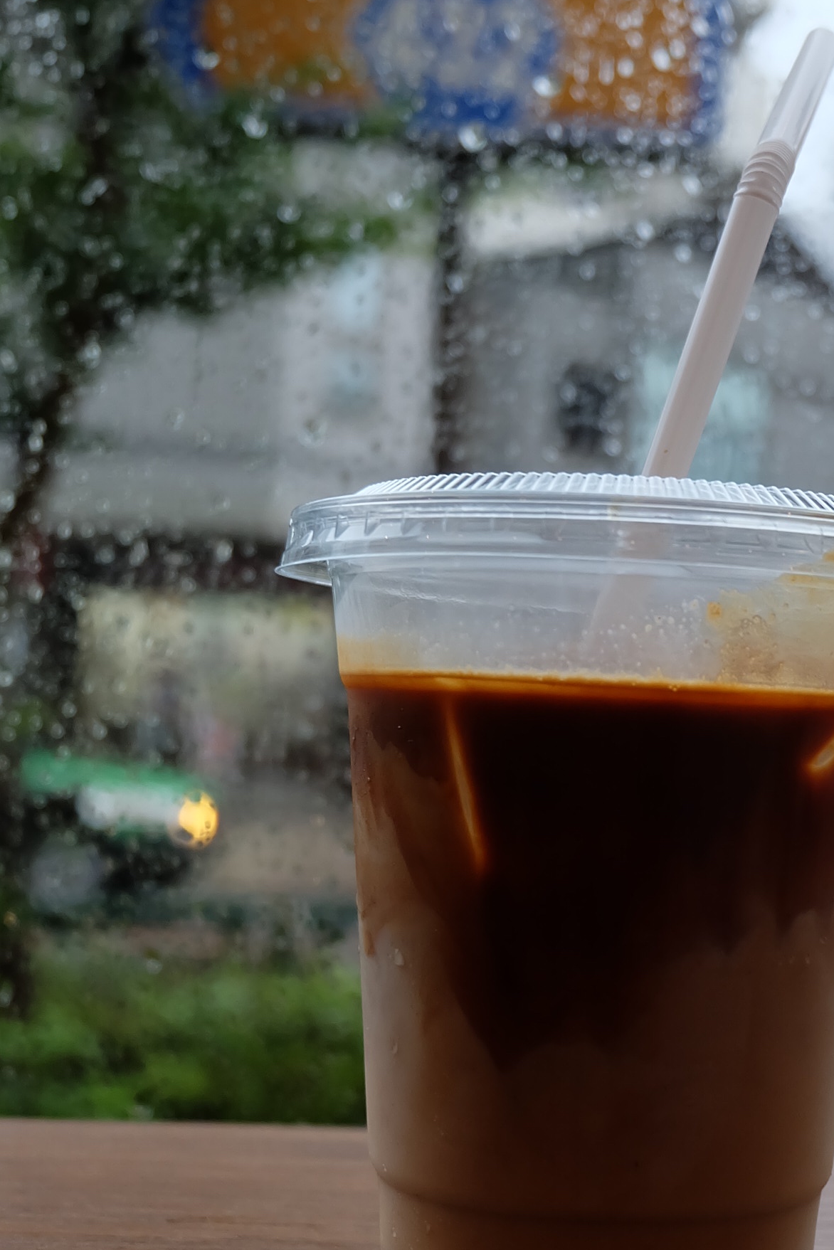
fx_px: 2049
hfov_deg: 22.7
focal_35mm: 59
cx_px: 671
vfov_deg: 33.8
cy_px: 764
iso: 500
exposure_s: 1/125
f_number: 3.8
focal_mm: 20.1
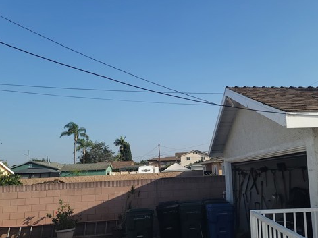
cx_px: 202
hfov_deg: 53.3
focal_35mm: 34
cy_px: 139
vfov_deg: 41.6
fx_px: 312
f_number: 1.8
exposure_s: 1/752
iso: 20
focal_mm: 7
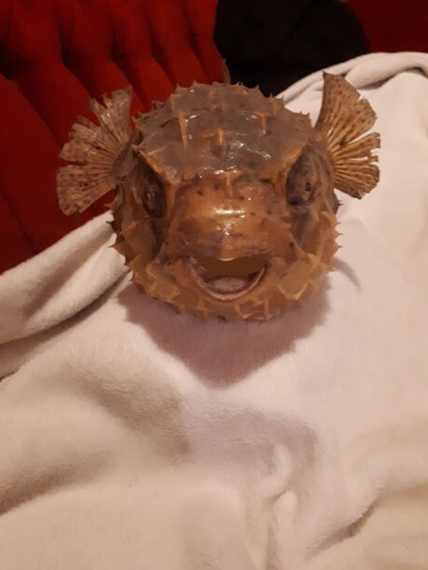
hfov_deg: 49.8
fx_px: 461
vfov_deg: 63.4
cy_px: 280
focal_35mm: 28
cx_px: 209
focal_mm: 3.6
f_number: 1.9
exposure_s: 1/17
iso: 800
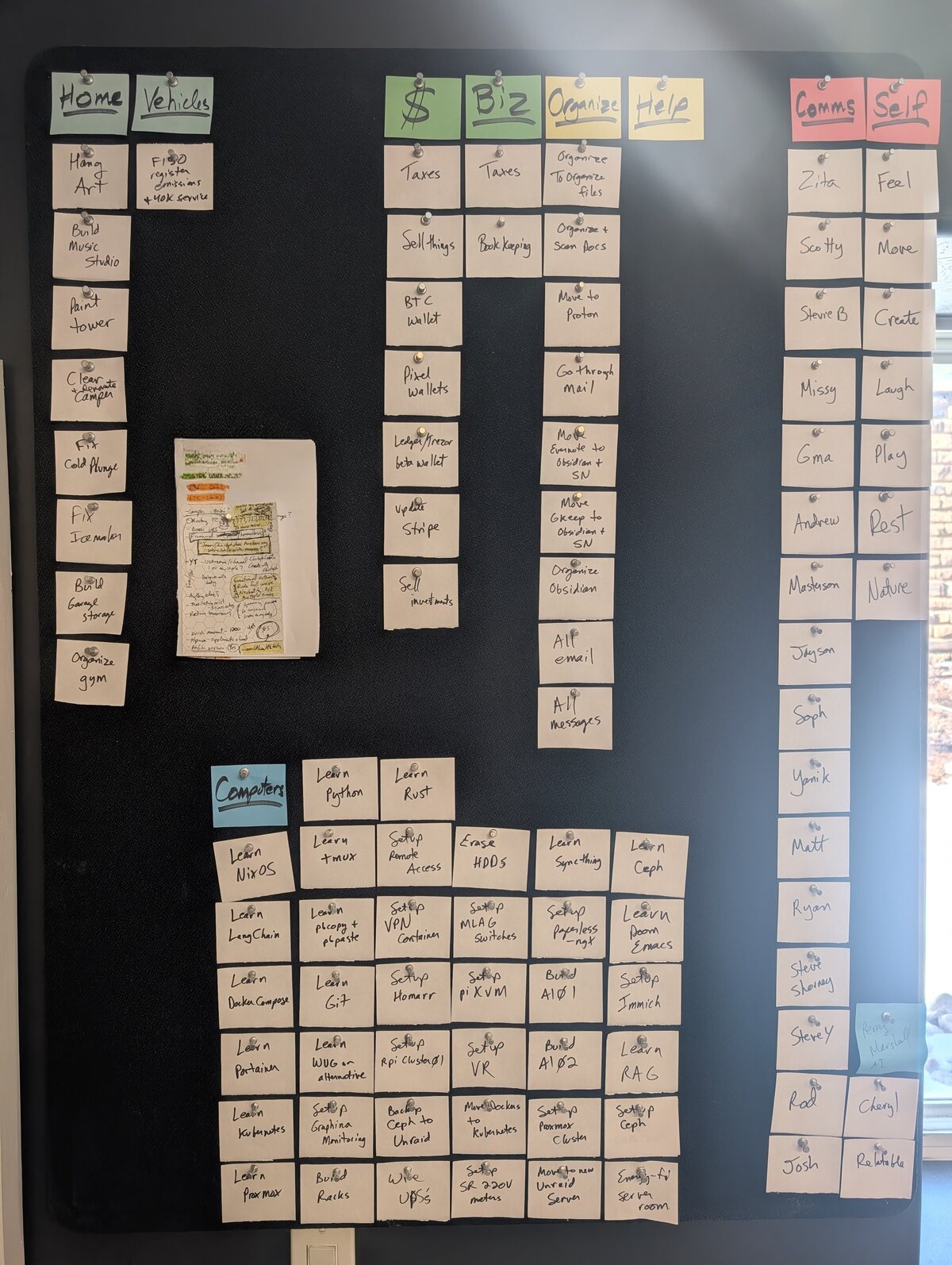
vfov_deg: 71.5
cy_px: 632
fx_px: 878
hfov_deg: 56.9
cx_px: 476
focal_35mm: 24
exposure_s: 1/71.7
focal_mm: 6.9
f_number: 1.68
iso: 18
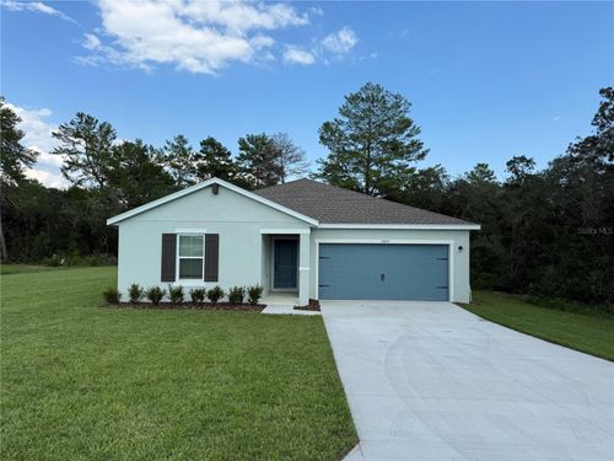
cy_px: 230
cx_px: 307
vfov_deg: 56.8
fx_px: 426
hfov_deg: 71.6
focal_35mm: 24
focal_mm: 6.76
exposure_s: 1/3021
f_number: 1.78
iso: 80
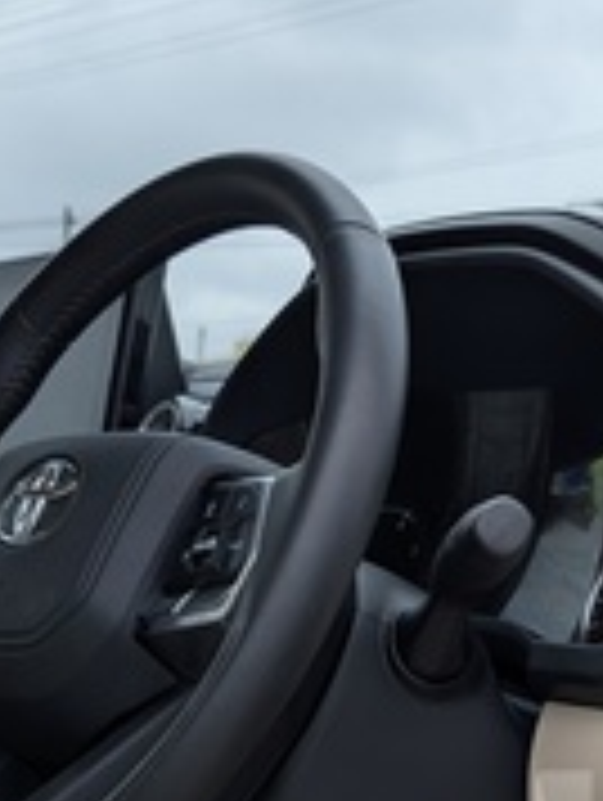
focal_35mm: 81
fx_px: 1877
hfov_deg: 18.2
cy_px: 914
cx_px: 207
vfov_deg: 22.5
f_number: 1.68
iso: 19
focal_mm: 6.9
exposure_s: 1/892
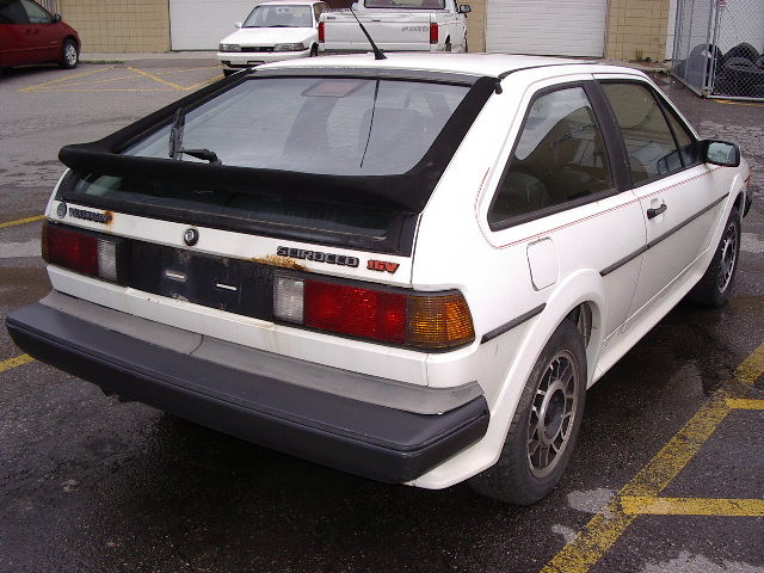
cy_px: 286
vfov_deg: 37.7
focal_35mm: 38
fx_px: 839
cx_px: 382
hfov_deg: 49.0
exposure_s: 1/200
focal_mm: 5.8
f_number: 4.8
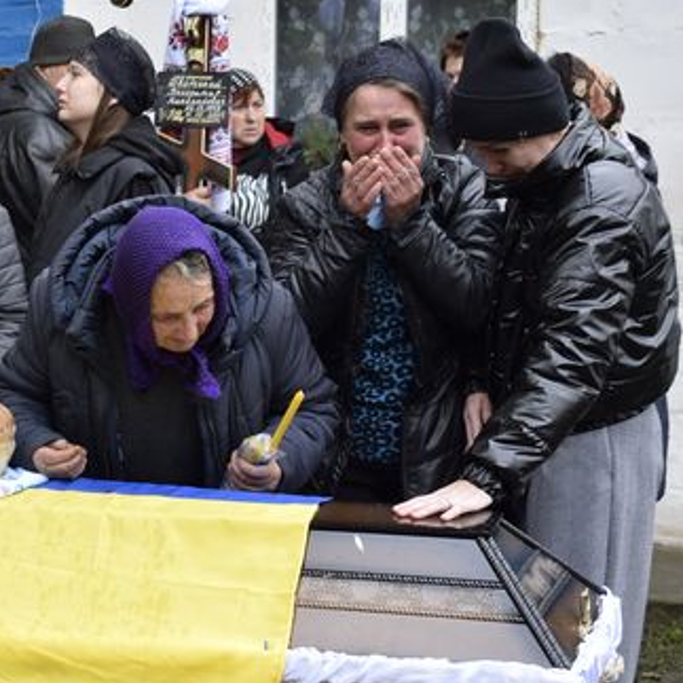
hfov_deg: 21.0
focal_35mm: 80
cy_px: 390
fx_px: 1786
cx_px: 30
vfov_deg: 21.6
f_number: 5
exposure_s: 1/400
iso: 400
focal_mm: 27
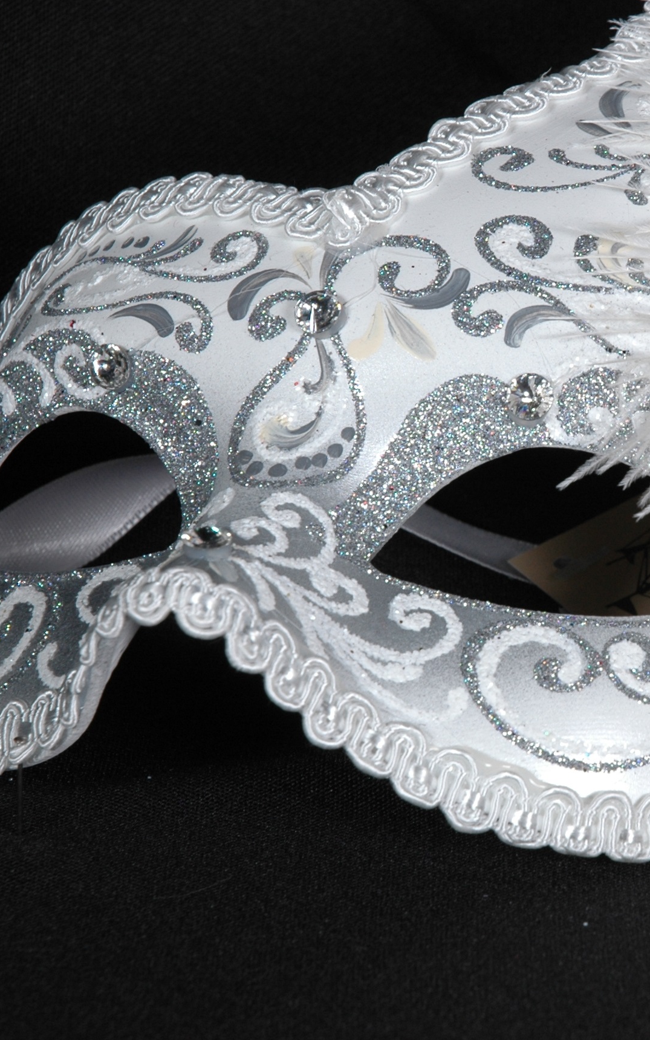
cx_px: 665
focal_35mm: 187
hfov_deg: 7.0
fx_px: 5300
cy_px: 454
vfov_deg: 11.2
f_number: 11
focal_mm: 70
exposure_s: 1/40
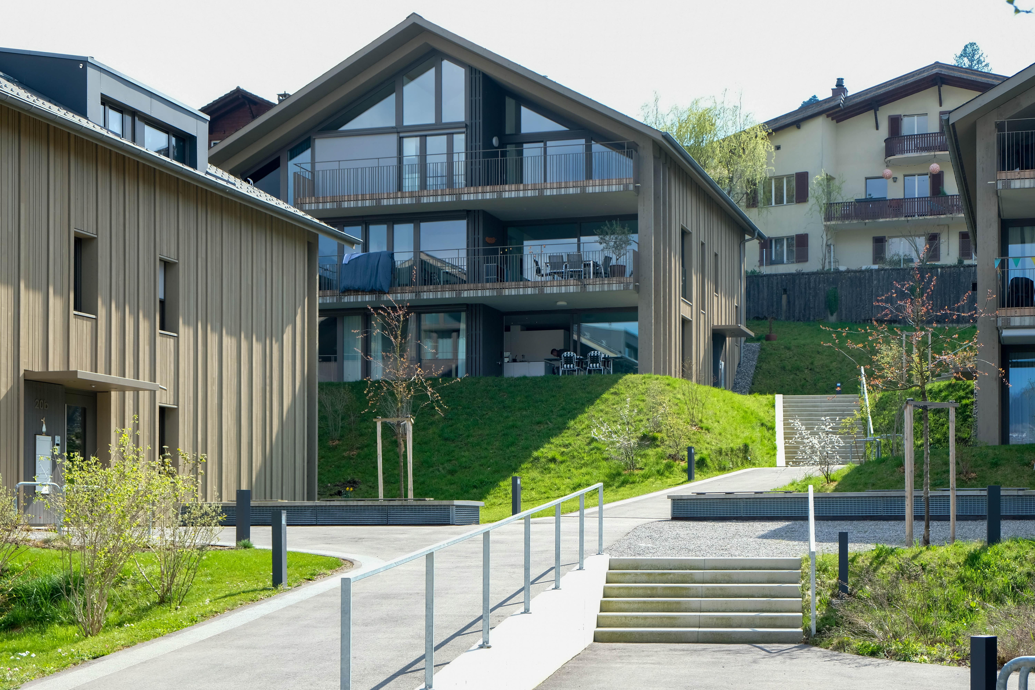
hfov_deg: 40.3
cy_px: 345
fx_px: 1409
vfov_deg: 27.5
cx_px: 518
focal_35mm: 49
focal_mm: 32.9
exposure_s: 1/220
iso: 200
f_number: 5.6
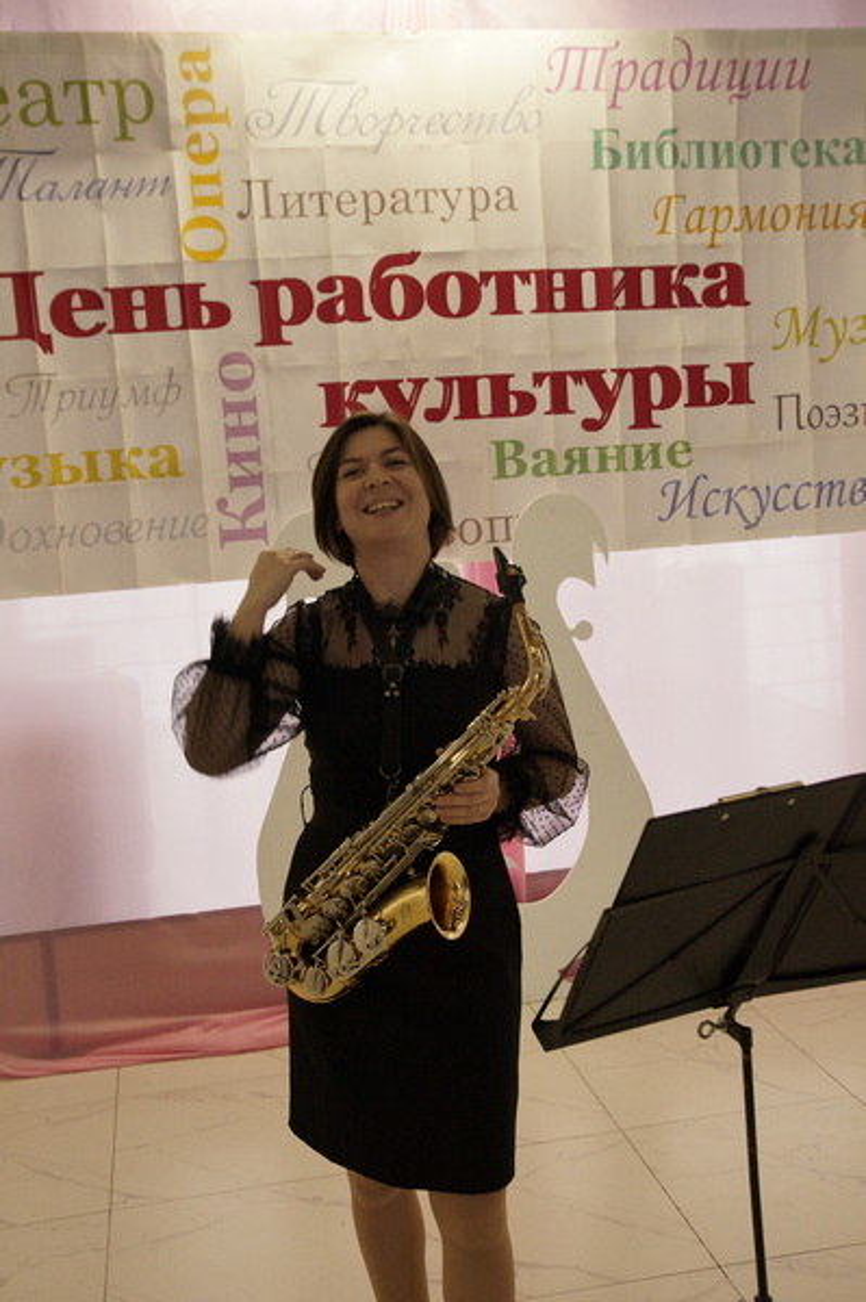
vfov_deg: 37.9
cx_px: 433
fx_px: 1898
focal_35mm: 52
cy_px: 651
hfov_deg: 25.7
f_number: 5
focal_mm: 35
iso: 1600
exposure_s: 1/125
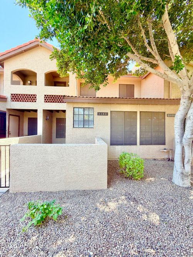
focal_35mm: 14
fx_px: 104
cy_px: 128
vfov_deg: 102.1
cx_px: 96
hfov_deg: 85.7
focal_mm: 2.22
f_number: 2.2
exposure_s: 1/121
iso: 50
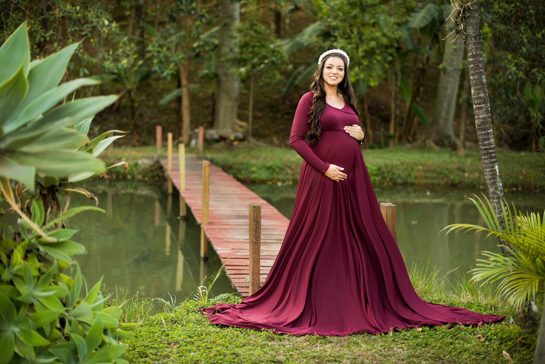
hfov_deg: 39.6
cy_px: 182
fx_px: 757
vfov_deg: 27.0
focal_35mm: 50
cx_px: 272
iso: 125
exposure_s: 1/200
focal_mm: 50
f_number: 2
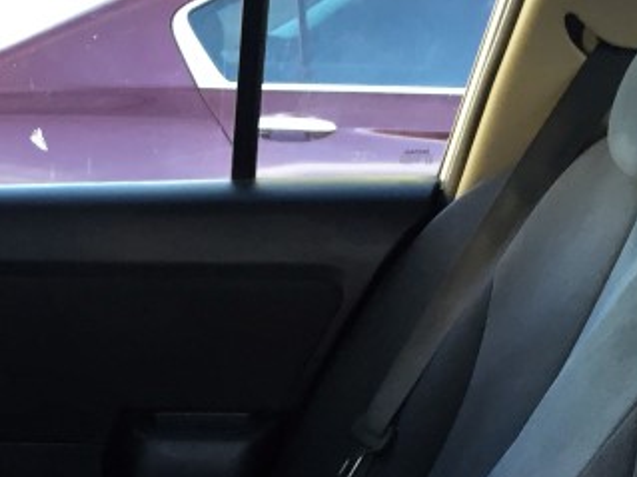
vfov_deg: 15.2
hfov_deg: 20.6
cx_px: 48
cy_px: 605
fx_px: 1711
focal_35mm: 93
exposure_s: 1/30
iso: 32
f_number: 2.2
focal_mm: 4.15
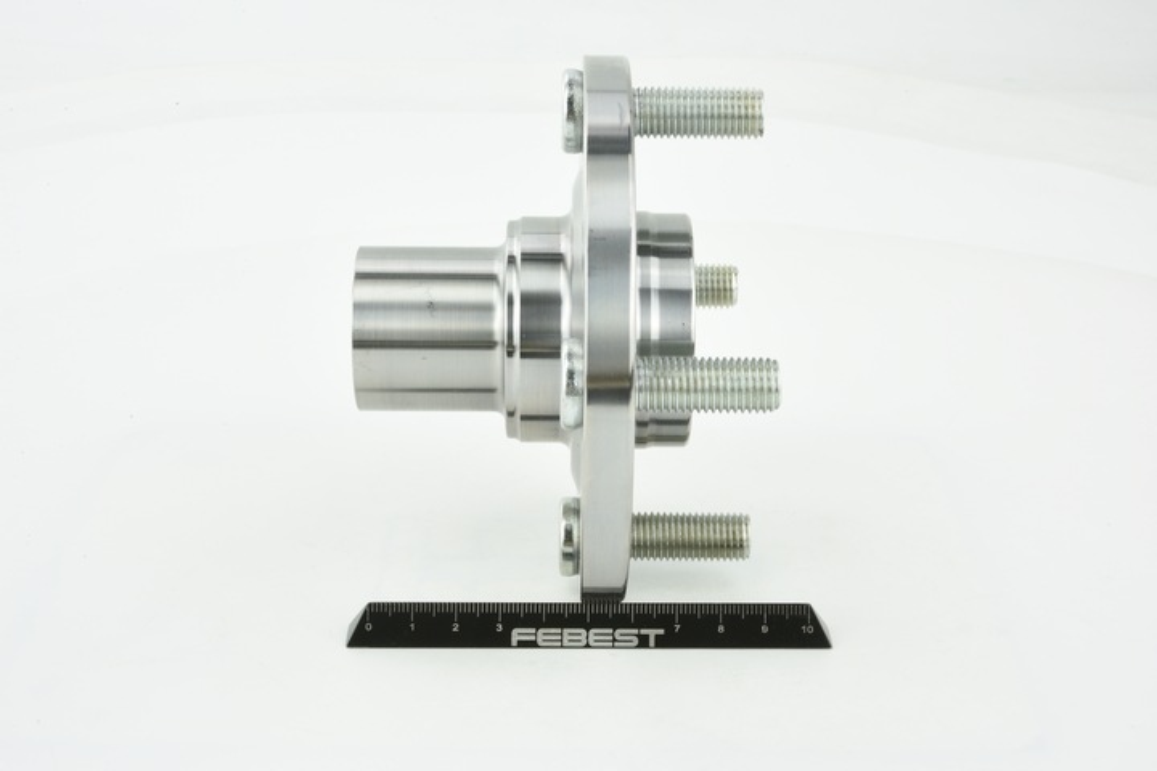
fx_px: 1928
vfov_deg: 22.6
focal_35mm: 60
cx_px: 578
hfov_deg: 33.4
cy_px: 386
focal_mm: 60
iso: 64
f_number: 29
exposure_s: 1/2.5
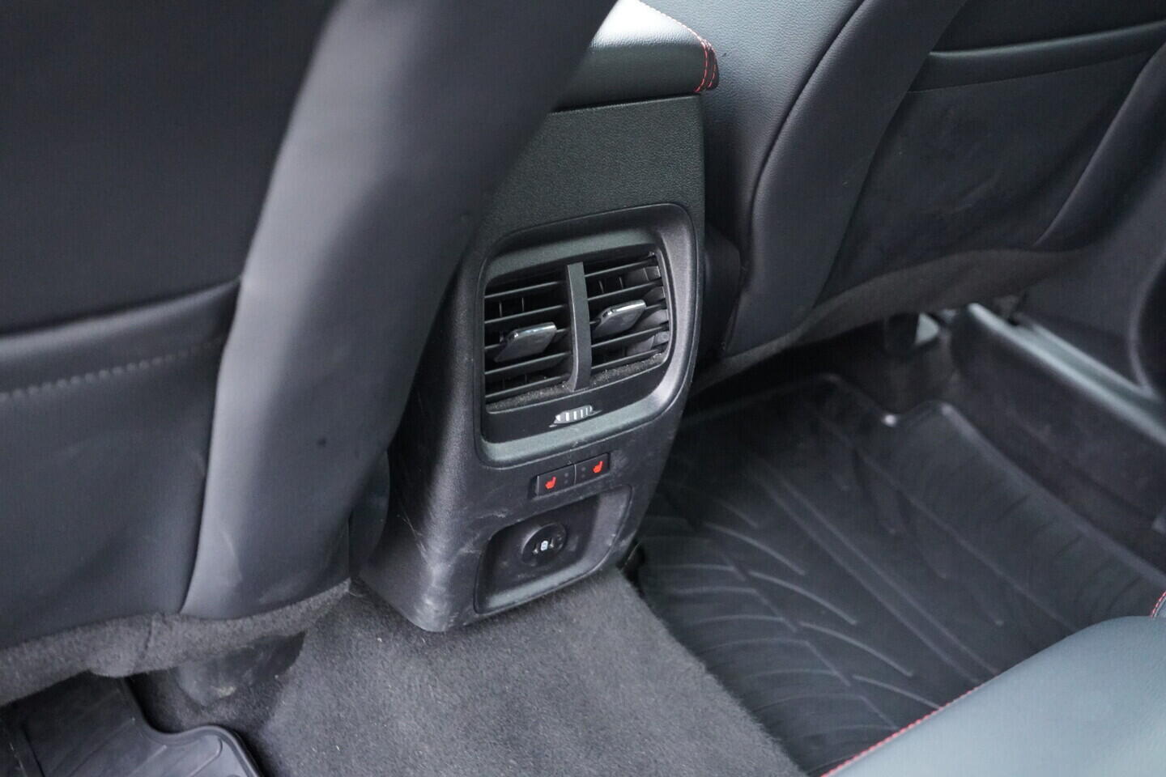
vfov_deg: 36.9
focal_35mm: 36
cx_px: 583
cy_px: 388
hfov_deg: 53.1
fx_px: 1166
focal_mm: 24
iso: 5000
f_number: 2.8
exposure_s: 1/40
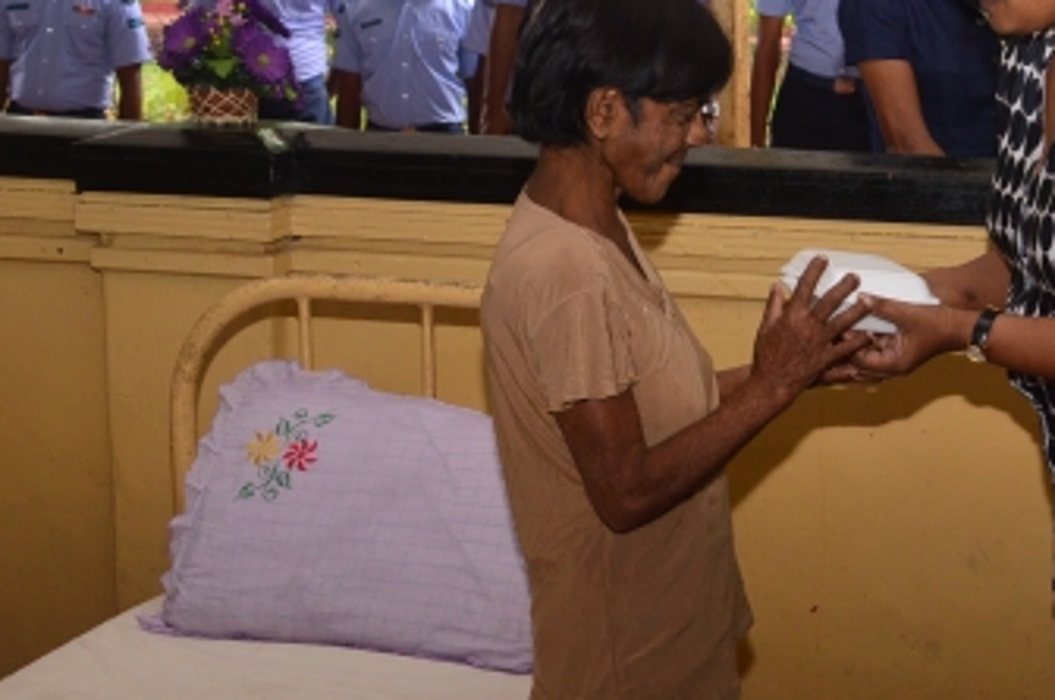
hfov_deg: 25.1
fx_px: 2284
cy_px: 237
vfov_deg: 17.4
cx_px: 983
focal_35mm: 78
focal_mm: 25
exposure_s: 1/125
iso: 400
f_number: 6.3
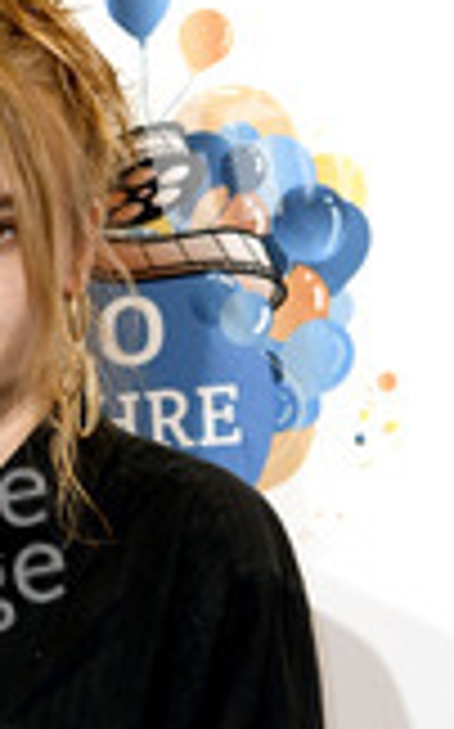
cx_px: -36
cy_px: 801
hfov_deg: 8.6
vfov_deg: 13.6
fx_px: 2995
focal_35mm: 151
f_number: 5
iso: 1000
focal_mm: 60
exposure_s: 1/125
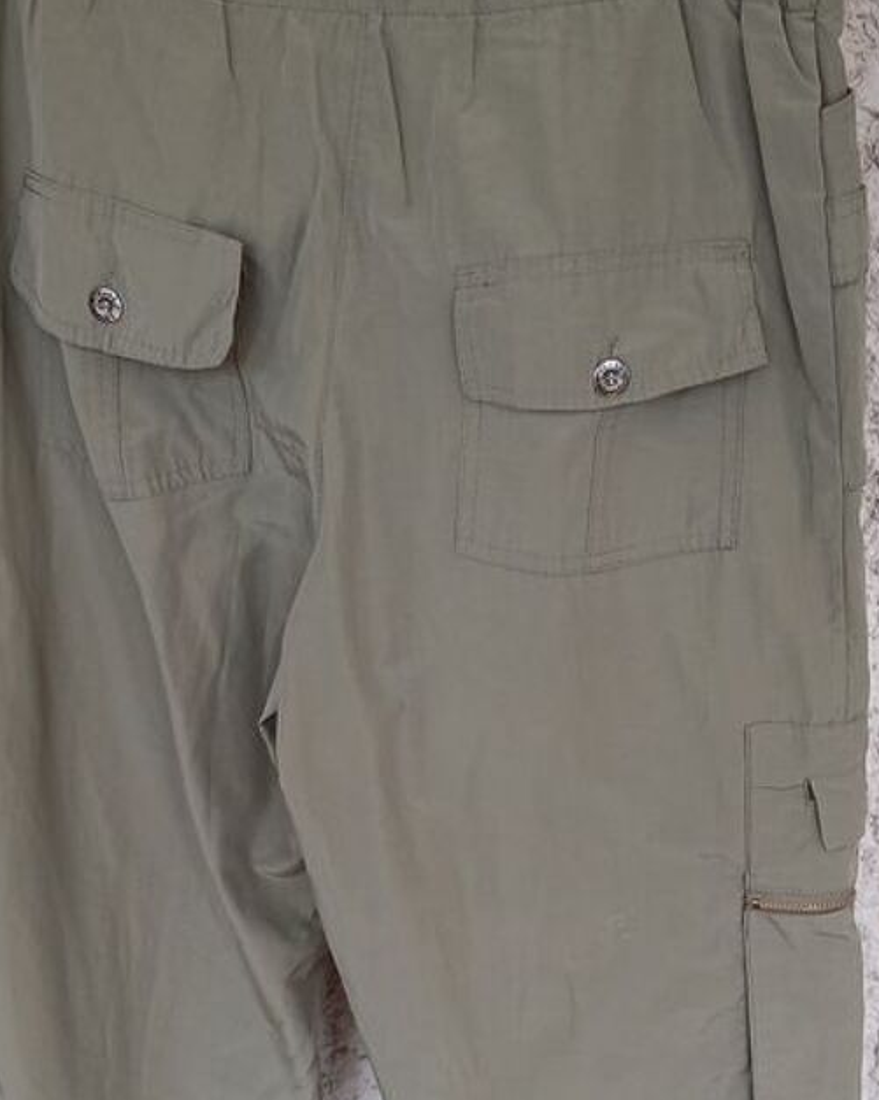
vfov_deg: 34.5
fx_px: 1757
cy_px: 711
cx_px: 414
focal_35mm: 54
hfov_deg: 28.1
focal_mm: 3.98
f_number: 1.8
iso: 25
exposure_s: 1/50
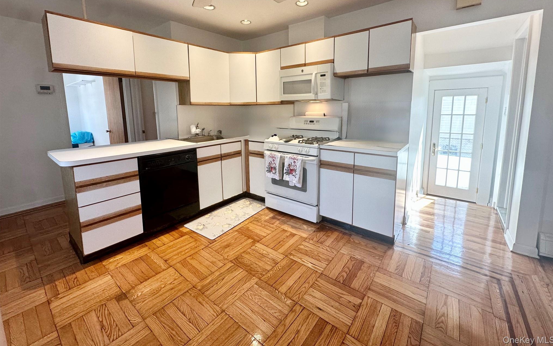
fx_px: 226
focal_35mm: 15
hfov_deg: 101.5
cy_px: 137
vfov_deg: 73.9
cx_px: 279
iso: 125
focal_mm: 2.22
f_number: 2.2
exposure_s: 1/120
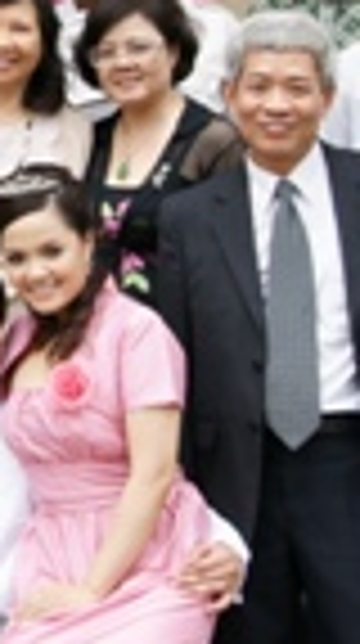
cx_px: -288
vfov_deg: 15.4
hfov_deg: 8.4
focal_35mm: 138
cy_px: 92
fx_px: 2352
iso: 400
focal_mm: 28
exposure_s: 1/160
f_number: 5.6
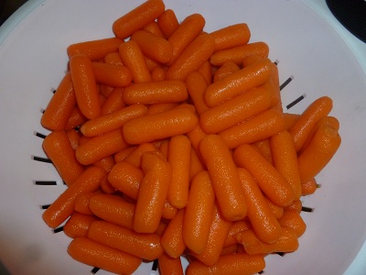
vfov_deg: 54.9
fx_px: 264
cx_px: 183
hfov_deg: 69.4
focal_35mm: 25
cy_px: 138
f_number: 3.3
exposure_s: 1/60
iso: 250
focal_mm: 4.5
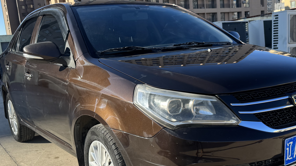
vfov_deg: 26.9
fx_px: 345
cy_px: 113
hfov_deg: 46.1
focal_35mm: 44
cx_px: 179
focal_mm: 6.76
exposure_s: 1/1818
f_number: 1.78
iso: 80
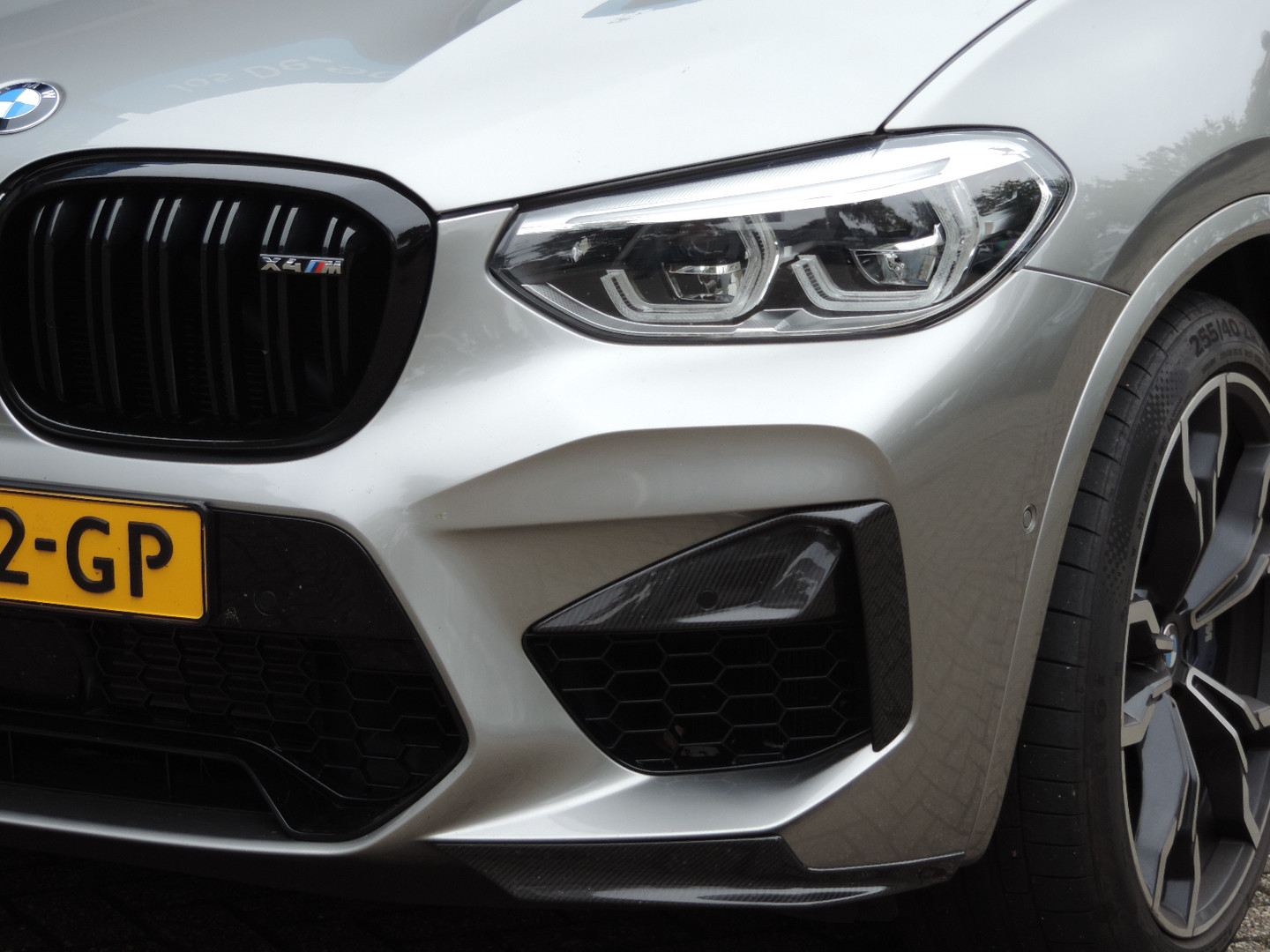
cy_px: 476
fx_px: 4953
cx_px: 635
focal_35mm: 135
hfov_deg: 14.6
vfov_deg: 11.0
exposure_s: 1/125
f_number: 4.3
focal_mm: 24
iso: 180
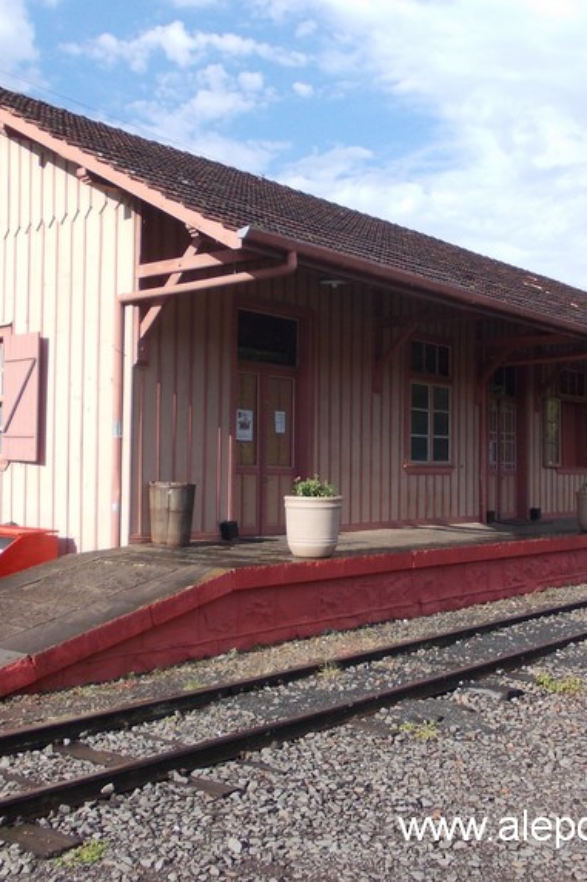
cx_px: 350
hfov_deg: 34.1
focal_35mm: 39
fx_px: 954
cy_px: 441
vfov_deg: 49.6
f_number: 5.4
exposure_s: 1/250
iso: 80
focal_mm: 4
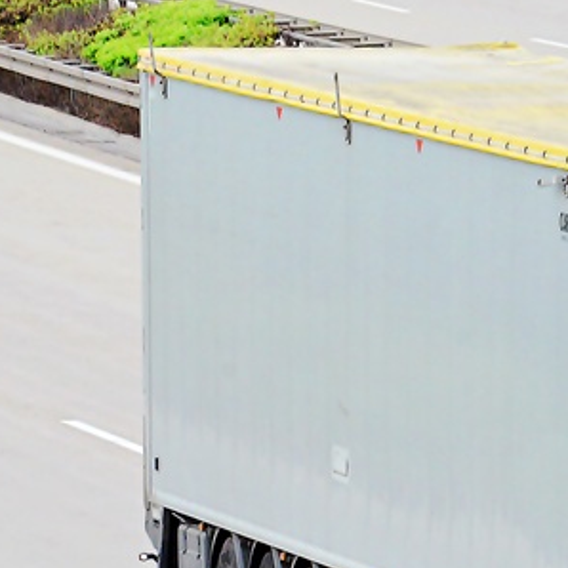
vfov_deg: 2.6
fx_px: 12385
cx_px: 644
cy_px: 456
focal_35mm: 667
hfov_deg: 2.6
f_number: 11
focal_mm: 195
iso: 2000
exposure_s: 1/640
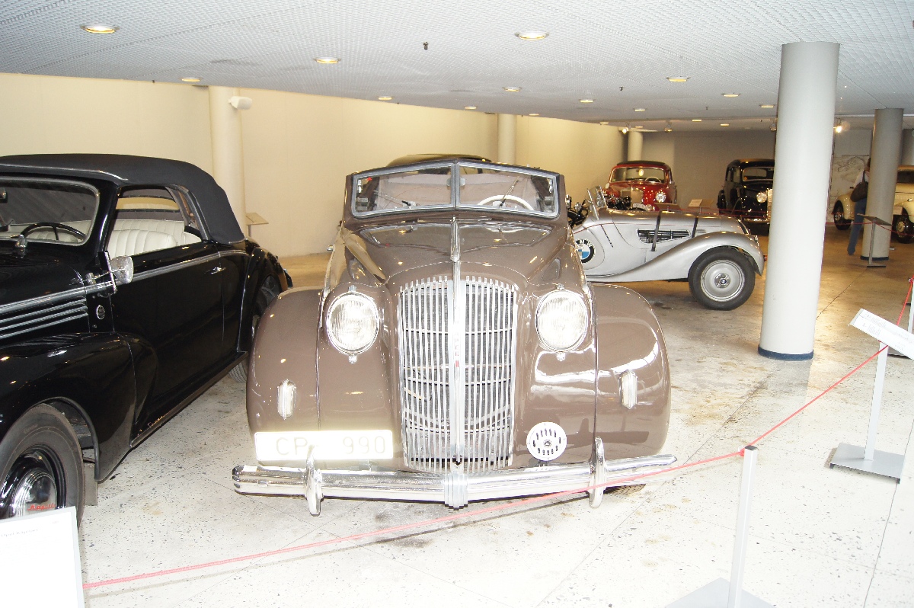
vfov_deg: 47.9
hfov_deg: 67.4
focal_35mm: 27
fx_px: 685
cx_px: 457
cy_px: 304
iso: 400
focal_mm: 18
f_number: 3.5
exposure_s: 1/50
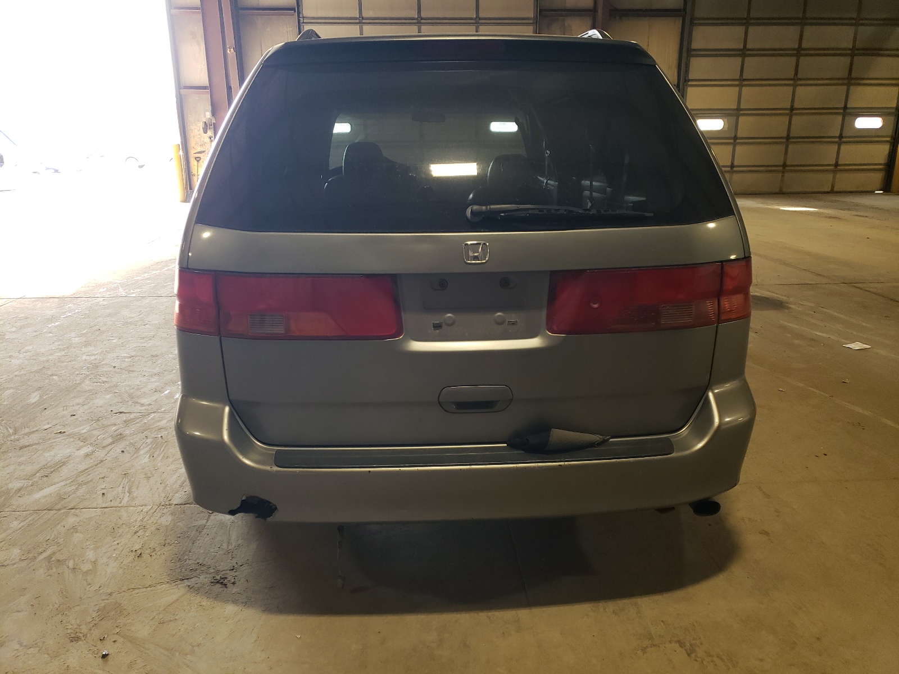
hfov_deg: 67.3
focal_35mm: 26
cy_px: 337
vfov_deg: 53.1
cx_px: 450
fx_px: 675
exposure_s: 1/60.2
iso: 76
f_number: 1.5
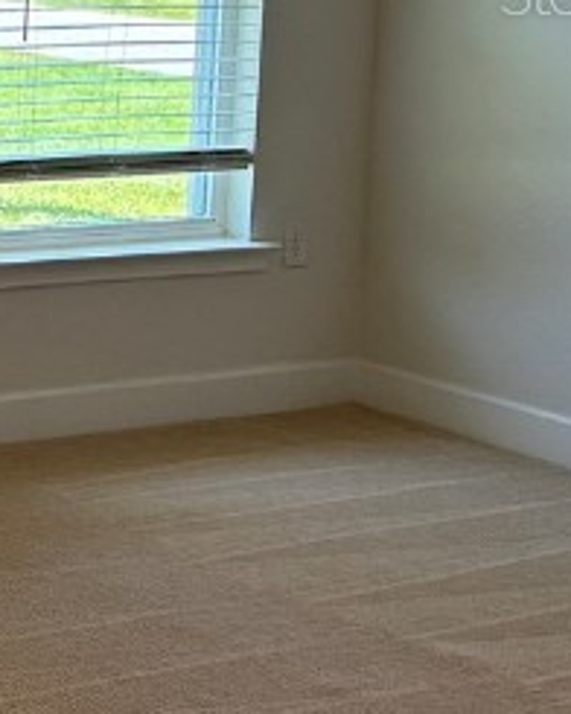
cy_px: -9
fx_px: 2239
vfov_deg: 17.7
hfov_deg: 12.2
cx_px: -717
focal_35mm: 106
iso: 64
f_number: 1.5
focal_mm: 5.7
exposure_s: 1/160
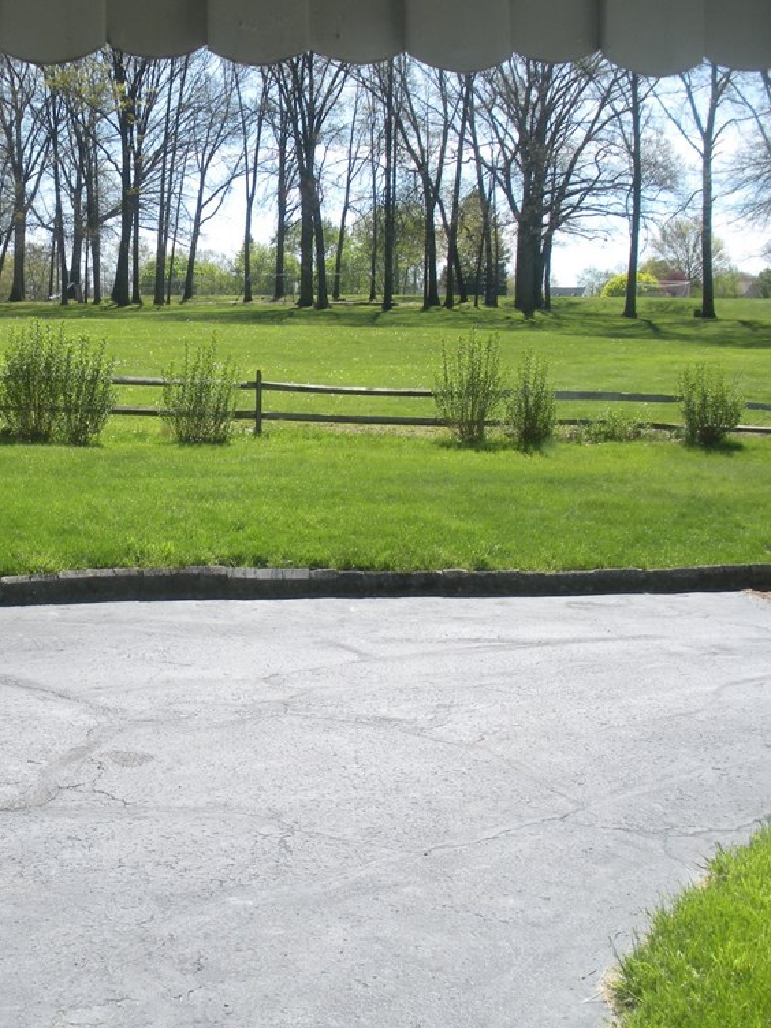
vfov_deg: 38.9
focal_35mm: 49
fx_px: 1455
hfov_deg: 29.3
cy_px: 511
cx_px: 205
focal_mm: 6.3
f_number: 3.5
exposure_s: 1/418
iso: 64
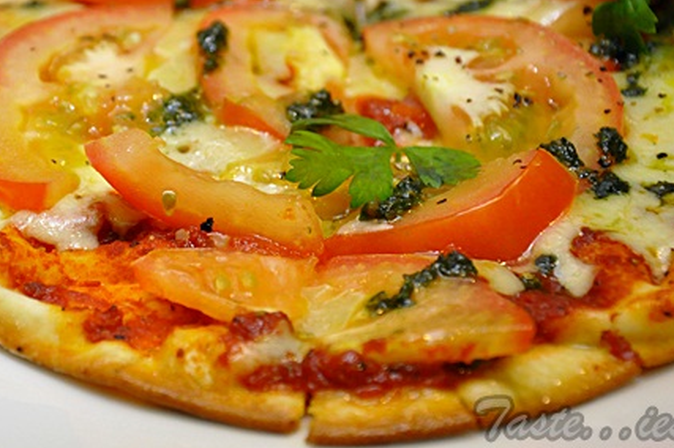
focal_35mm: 160
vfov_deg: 8.6
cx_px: 199
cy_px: 121
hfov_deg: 12.8
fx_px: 2993
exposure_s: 1/60
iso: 2000
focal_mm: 70
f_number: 5.3
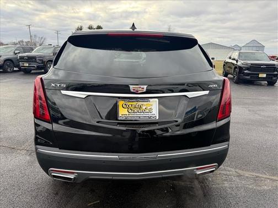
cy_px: 104
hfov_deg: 71.6
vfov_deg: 56.8
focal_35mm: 24
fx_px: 193
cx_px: 139
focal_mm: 6.76
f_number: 1.78
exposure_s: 1/524
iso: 80
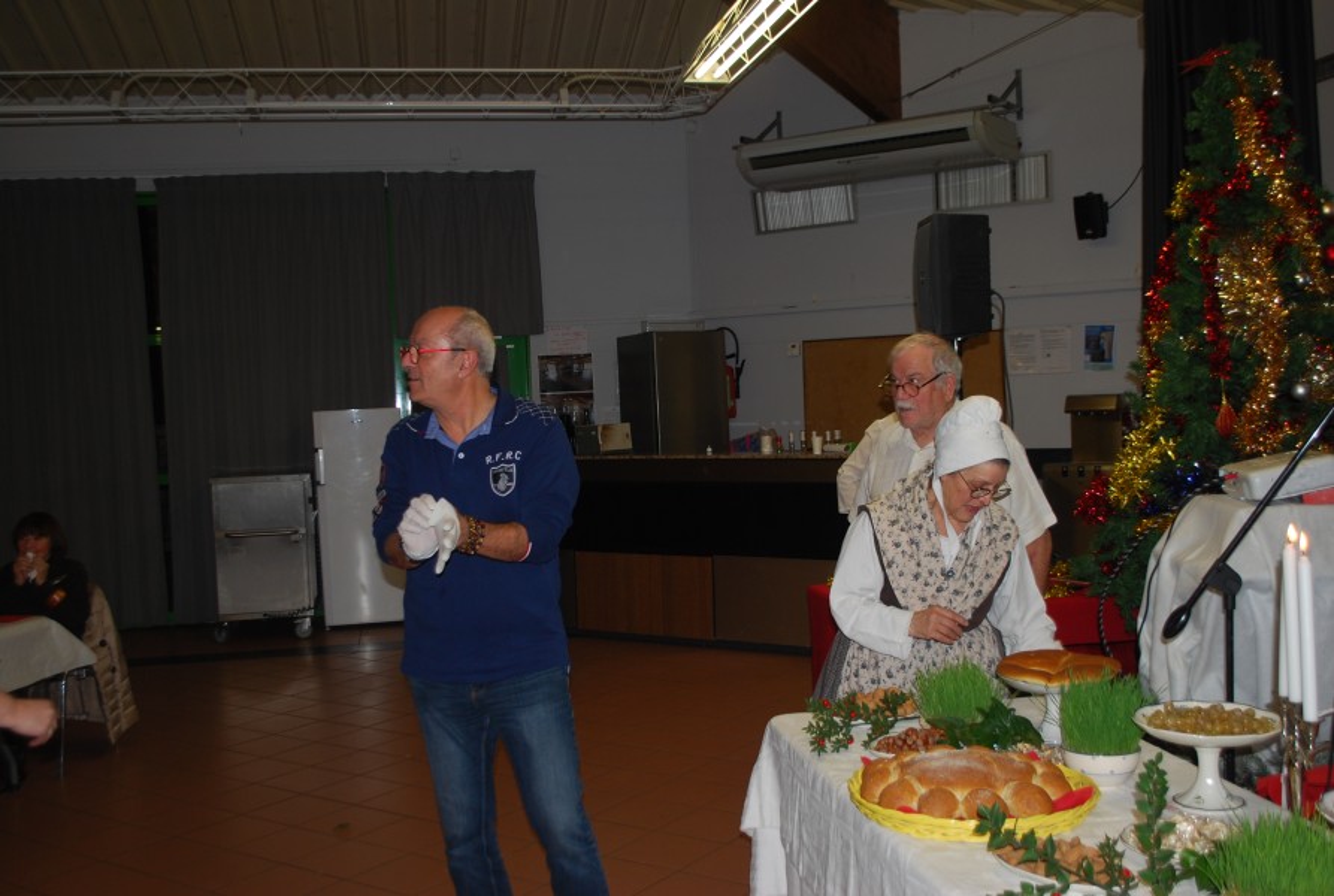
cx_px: 667
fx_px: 1337
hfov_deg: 53.0
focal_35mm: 36
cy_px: 448
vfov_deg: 37.1
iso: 200
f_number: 4.2
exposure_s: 1/60
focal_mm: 24
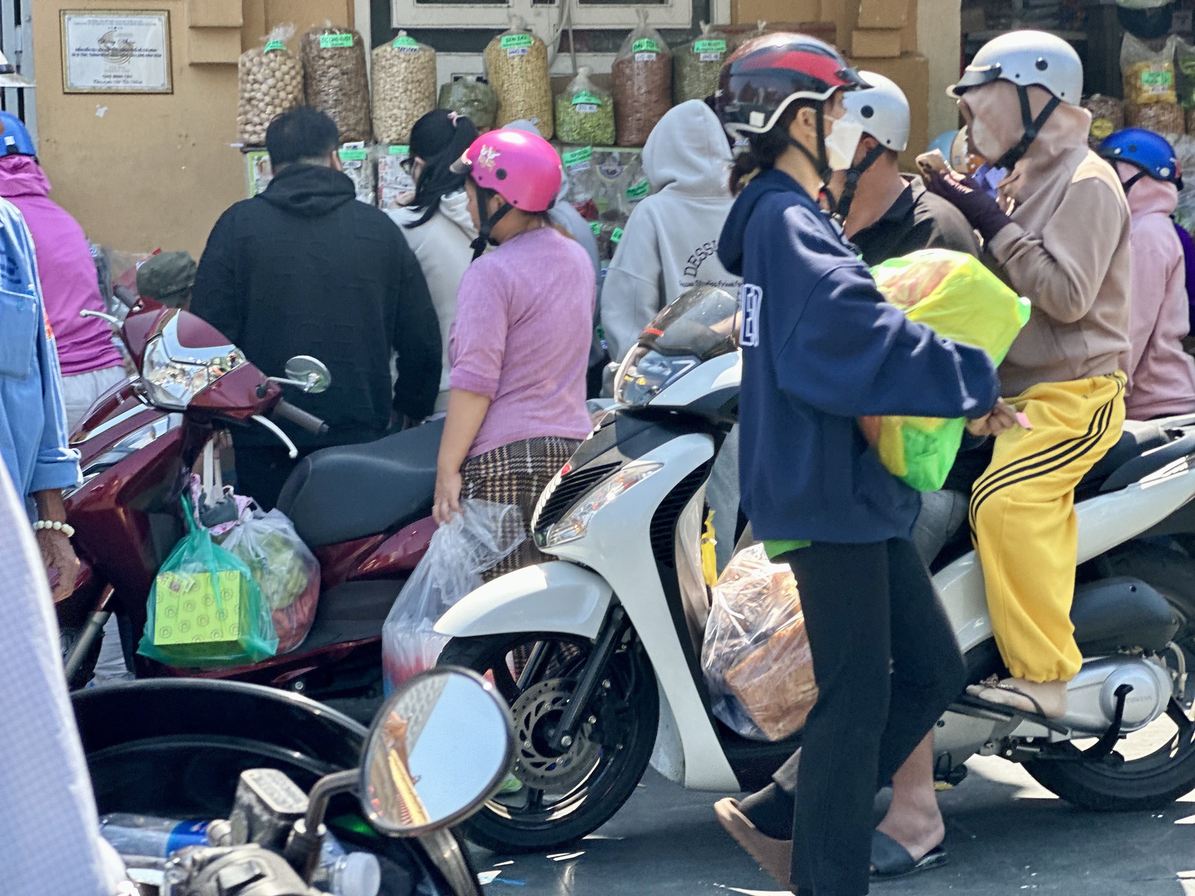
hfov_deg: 25.3
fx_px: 2658
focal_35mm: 77
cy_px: 448
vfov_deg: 19.1
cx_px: 598
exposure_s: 1/154
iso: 32
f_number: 2.8
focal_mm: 9
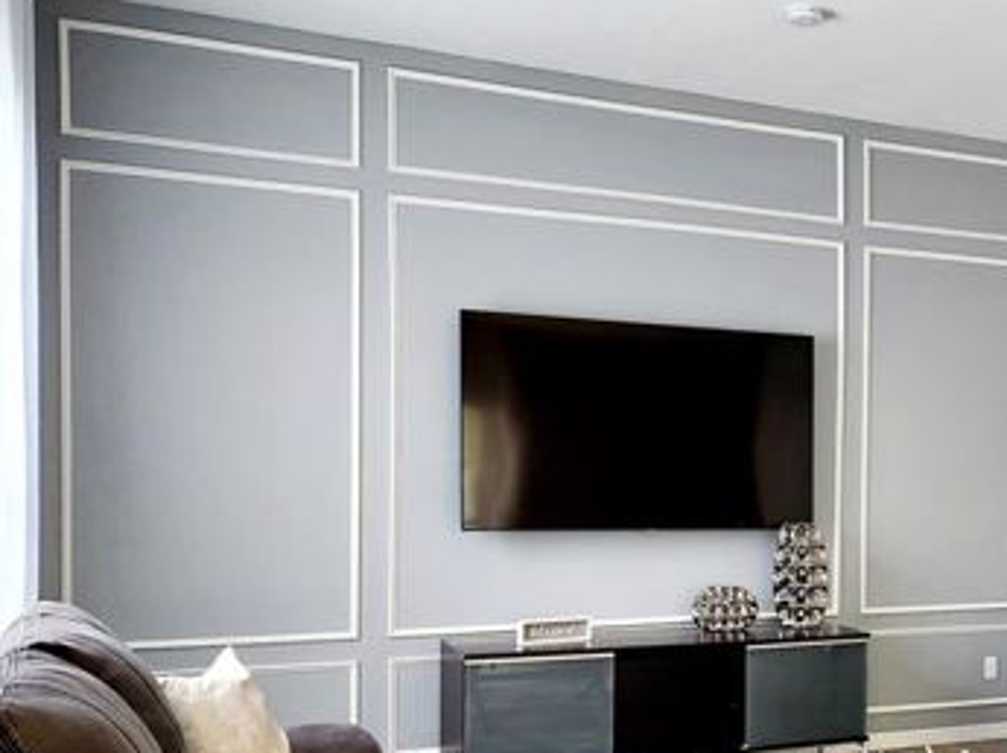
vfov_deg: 30.5
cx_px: 909
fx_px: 1366
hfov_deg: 37.7
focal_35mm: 47
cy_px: 517
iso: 250
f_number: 1.8
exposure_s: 1/182
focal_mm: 5.4
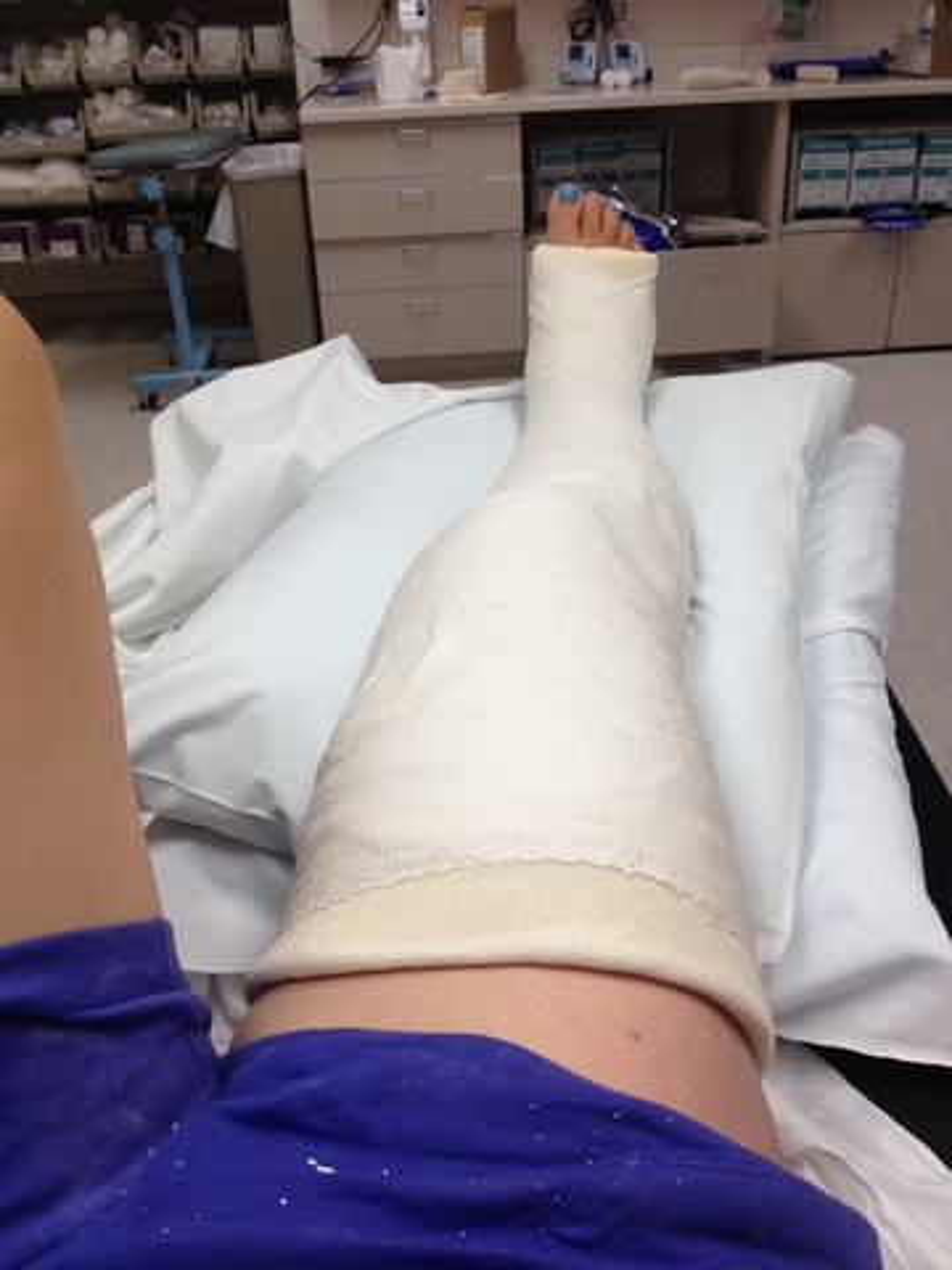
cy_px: 635
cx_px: 476
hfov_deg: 40.7
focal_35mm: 35
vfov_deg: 52.6
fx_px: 1283
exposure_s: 1/60
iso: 64
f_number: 2.4
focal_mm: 4.28
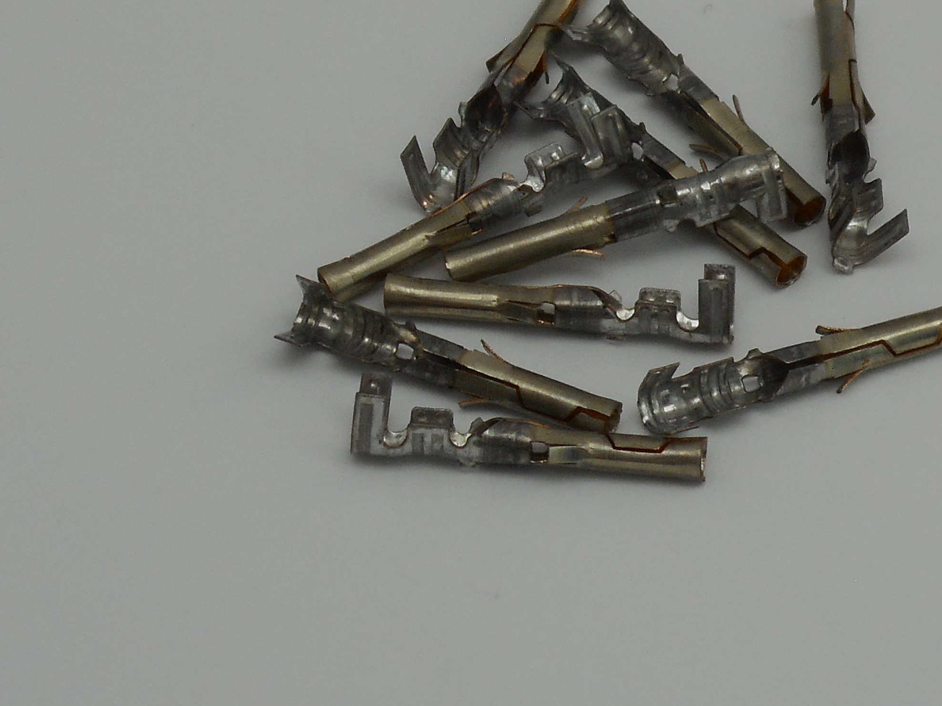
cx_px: 672
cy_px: 175
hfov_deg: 6.5
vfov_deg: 4.9
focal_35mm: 306
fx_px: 8326
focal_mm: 20.9
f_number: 5.9
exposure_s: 1/60
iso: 110
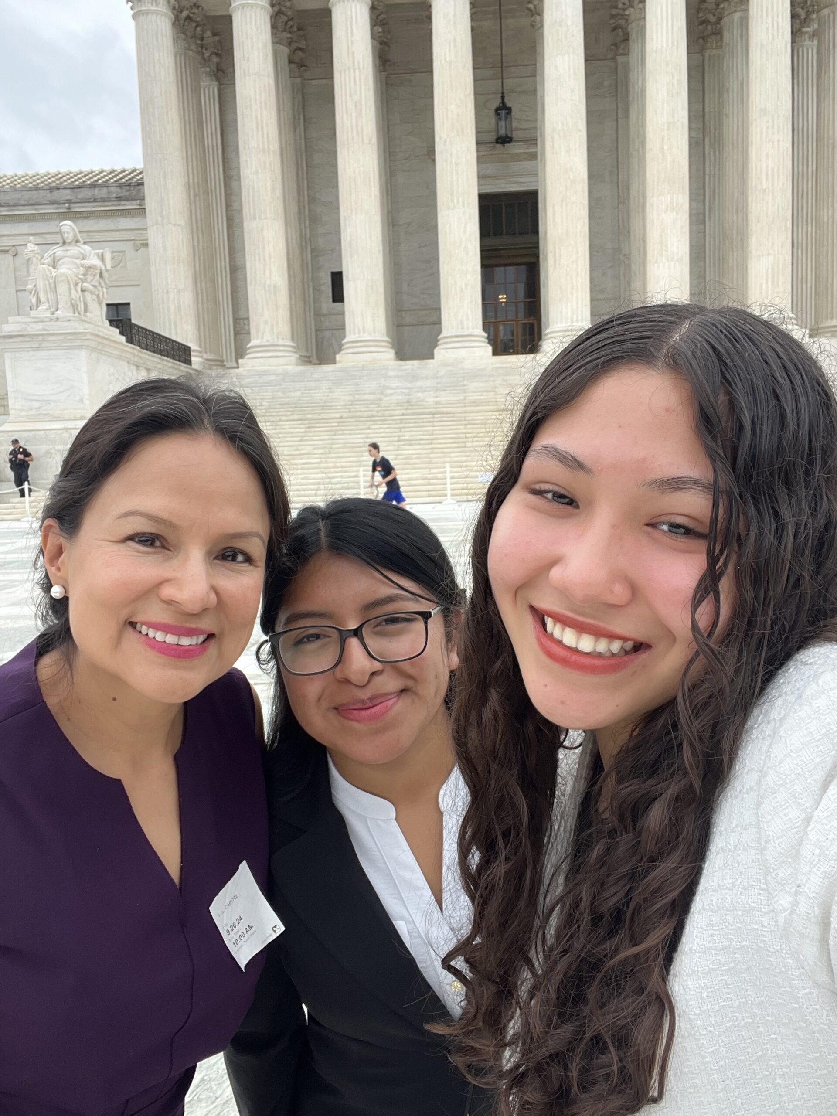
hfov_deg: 46.8
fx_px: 967
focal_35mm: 30
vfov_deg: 60.0
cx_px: 418
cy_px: 558
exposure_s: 1/344
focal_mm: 2.71
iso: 32
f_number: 2.2
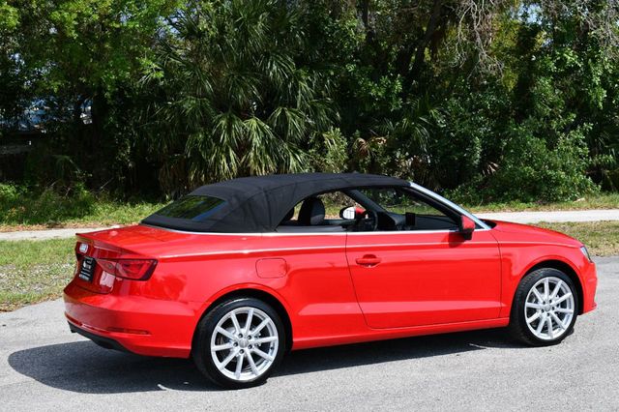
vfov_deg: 23.8
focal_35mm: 57
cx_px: 310
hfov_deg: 35.1
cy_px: 206
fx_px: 980
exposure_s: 1/250
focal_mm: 38
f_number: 8
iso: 100
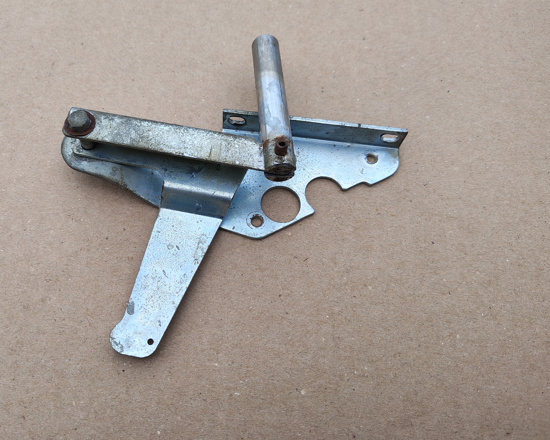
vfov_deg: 49.9
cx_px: 220
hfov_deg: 59.9
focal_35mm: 29
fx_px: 472
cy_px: 197
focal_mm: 5.56
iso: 100
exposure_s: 1/1181
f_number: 1.8
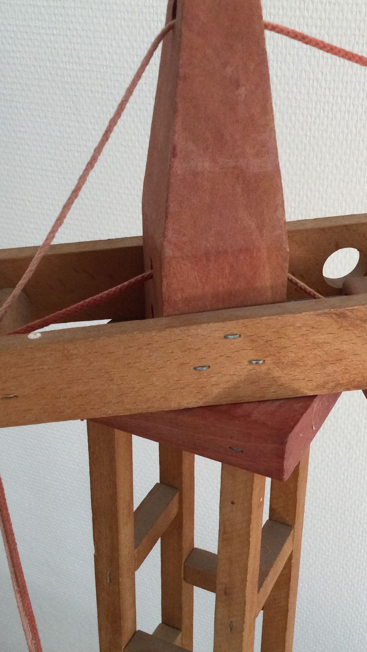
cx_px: 223
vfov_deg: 44.6
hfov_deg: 25.9
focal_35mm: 46
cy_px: 325
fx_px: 796
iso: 50
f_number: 2.4
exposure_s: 1/33
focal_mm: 3.3
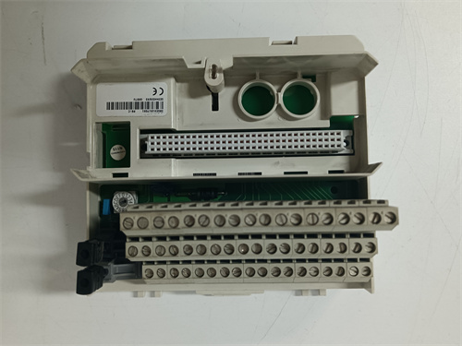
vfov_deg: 51.4
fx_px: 360
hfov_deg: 65.3
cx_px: 231
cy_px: 173
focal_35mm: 27
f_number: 1.9
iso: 1628
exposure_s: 1/100
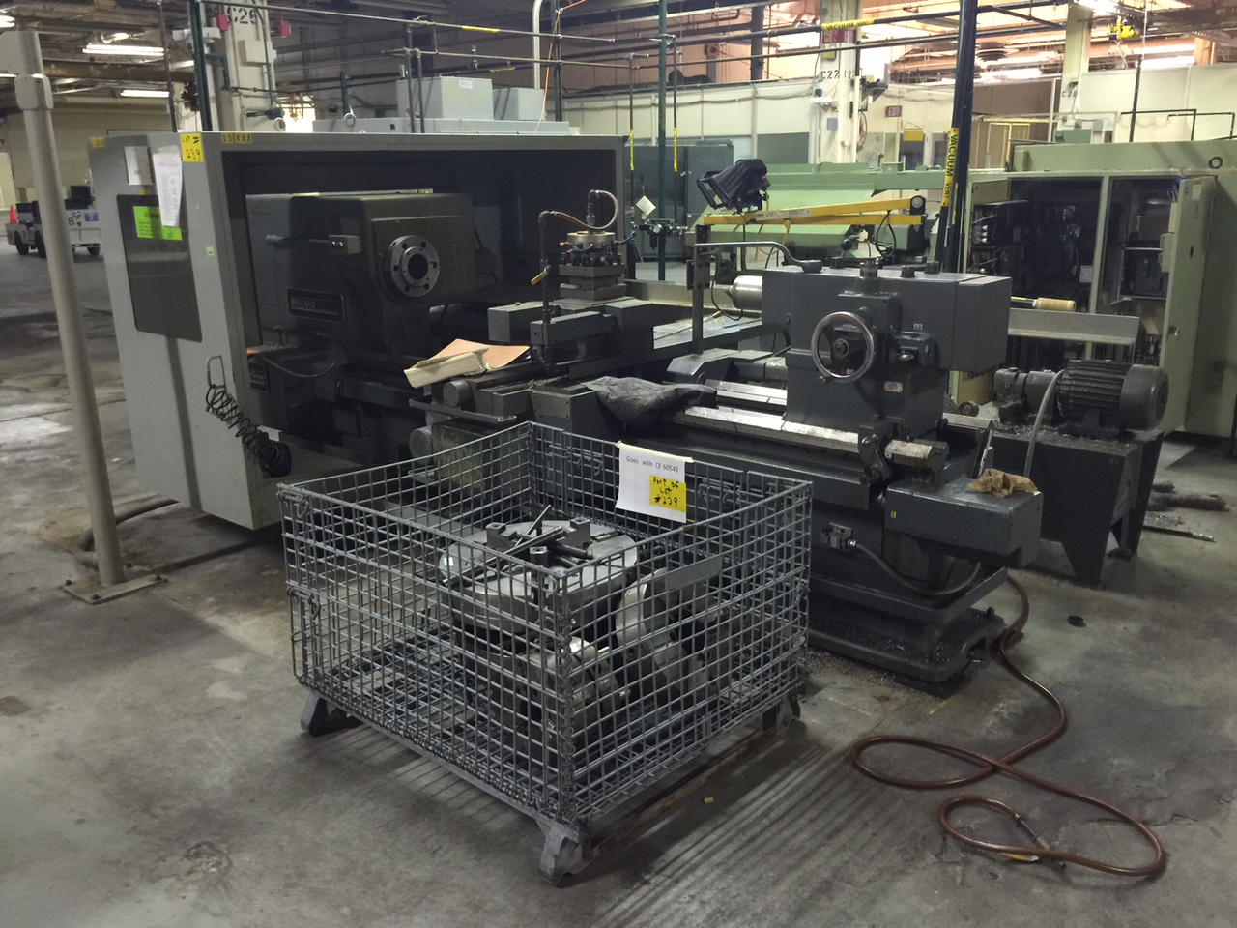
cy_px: 464
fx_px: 1036
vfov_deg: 48.2
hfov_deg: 61.7
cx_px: 618
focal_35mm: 29
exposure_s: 1/4
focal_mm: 4.15
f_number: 2.2
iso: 80
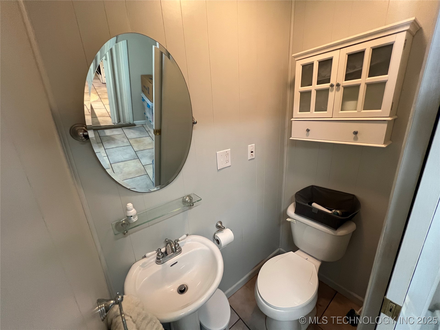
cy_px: 165
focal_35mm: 13
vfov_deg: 89.9
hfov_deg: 106.2
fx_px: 165
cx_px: 220
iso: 320
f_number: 1.8
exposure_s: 1/60
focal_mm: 1.57
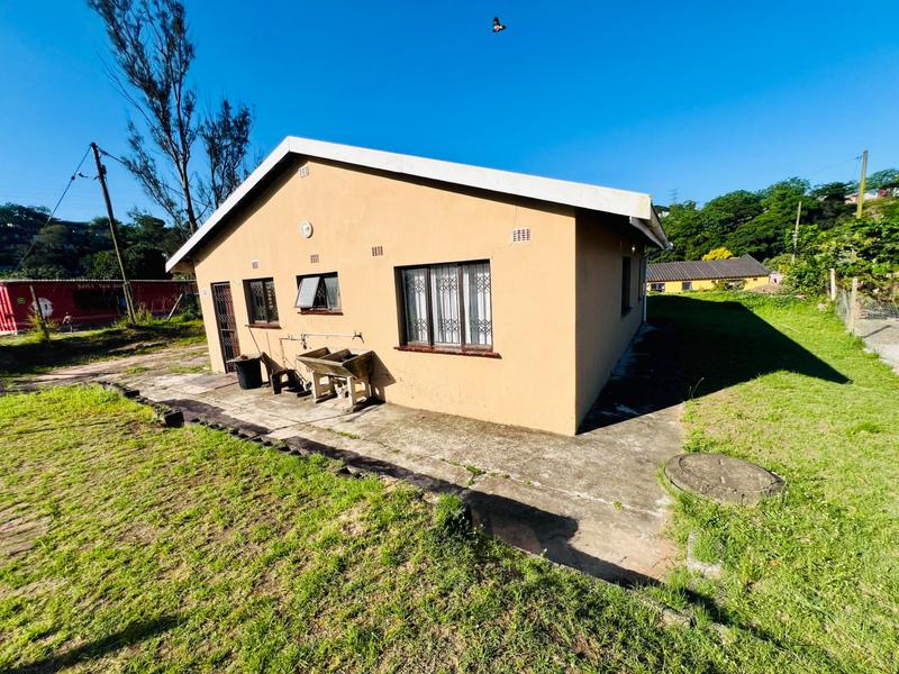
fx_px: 338
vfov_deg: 89.9
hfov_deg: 106.2
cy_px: 337
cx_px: 450
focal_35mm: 13
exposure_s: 1/2732
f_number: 1.8
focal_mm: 1.57
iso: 32
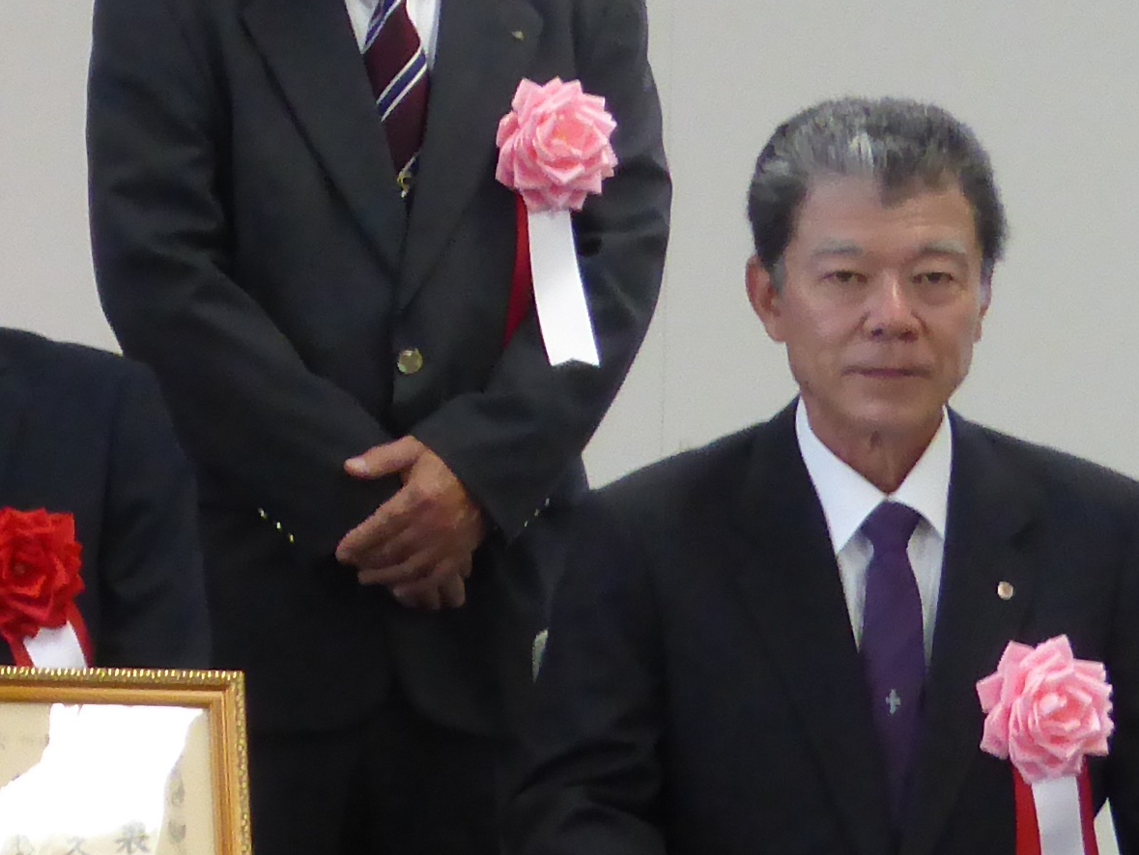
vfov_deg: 6.8
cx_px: -469
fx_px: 7241
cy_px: 309
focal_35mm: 220
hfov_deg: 8.8
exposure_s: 1/60
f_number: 4.4
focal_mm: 9
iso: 320
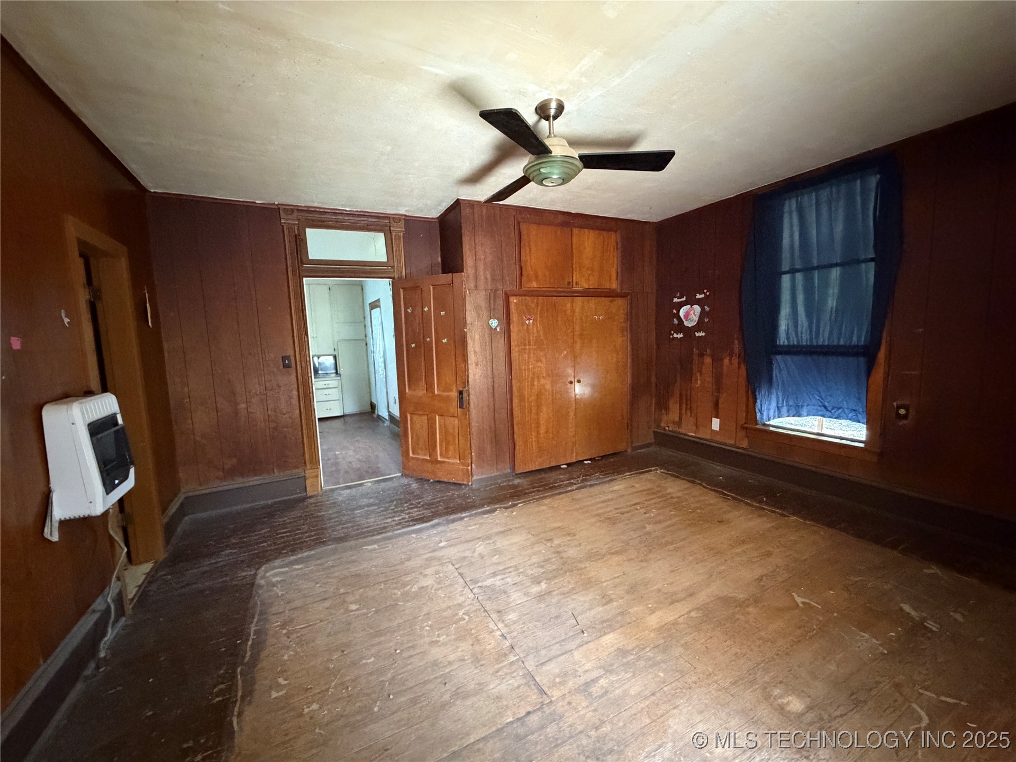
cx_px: 508
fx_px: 411
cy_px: 381
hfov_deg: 102.1
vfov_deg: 85.7
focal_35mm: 14
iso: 1250
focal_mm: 2.22
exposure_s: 1/40
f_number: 2.2
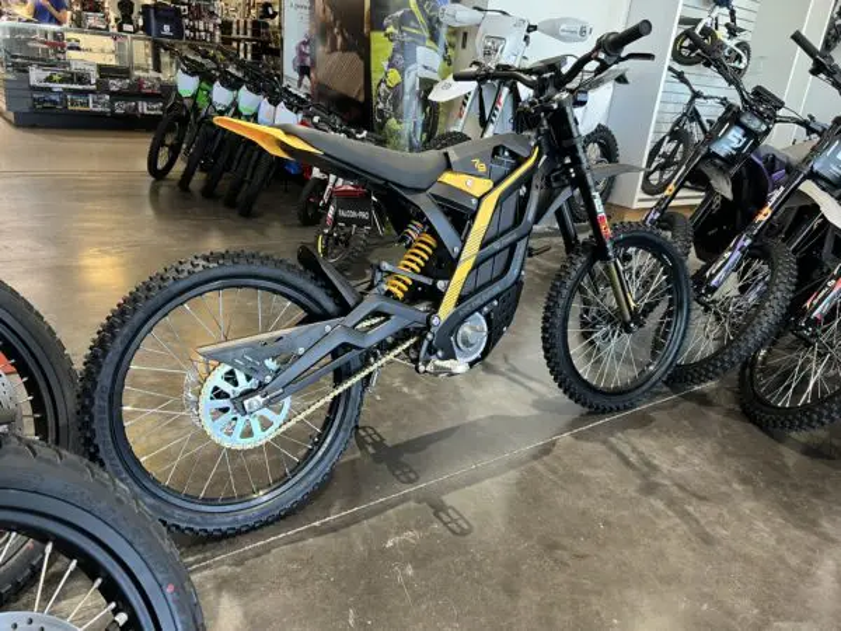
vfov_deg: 53.1
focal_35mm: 26
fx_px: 632
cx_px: 420
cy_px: 316
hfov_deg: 67.3
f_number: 1.5
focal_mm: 5.7
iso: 200
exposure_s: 1/60
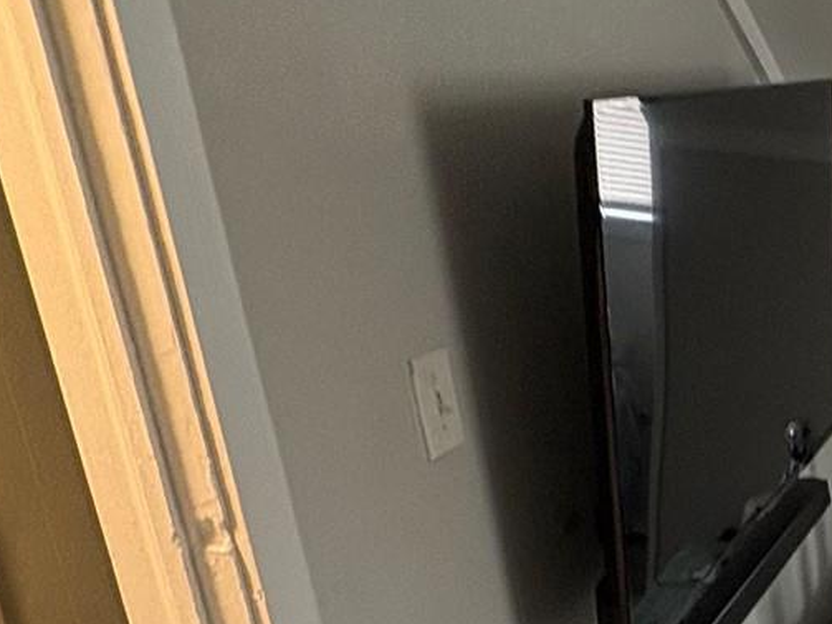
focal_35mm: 57
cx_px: 1247
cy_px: 430
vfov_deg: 25.5
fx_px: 1370
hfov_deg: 25.5
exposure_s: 1/60
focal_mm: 2.22
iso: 200
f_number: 2.2
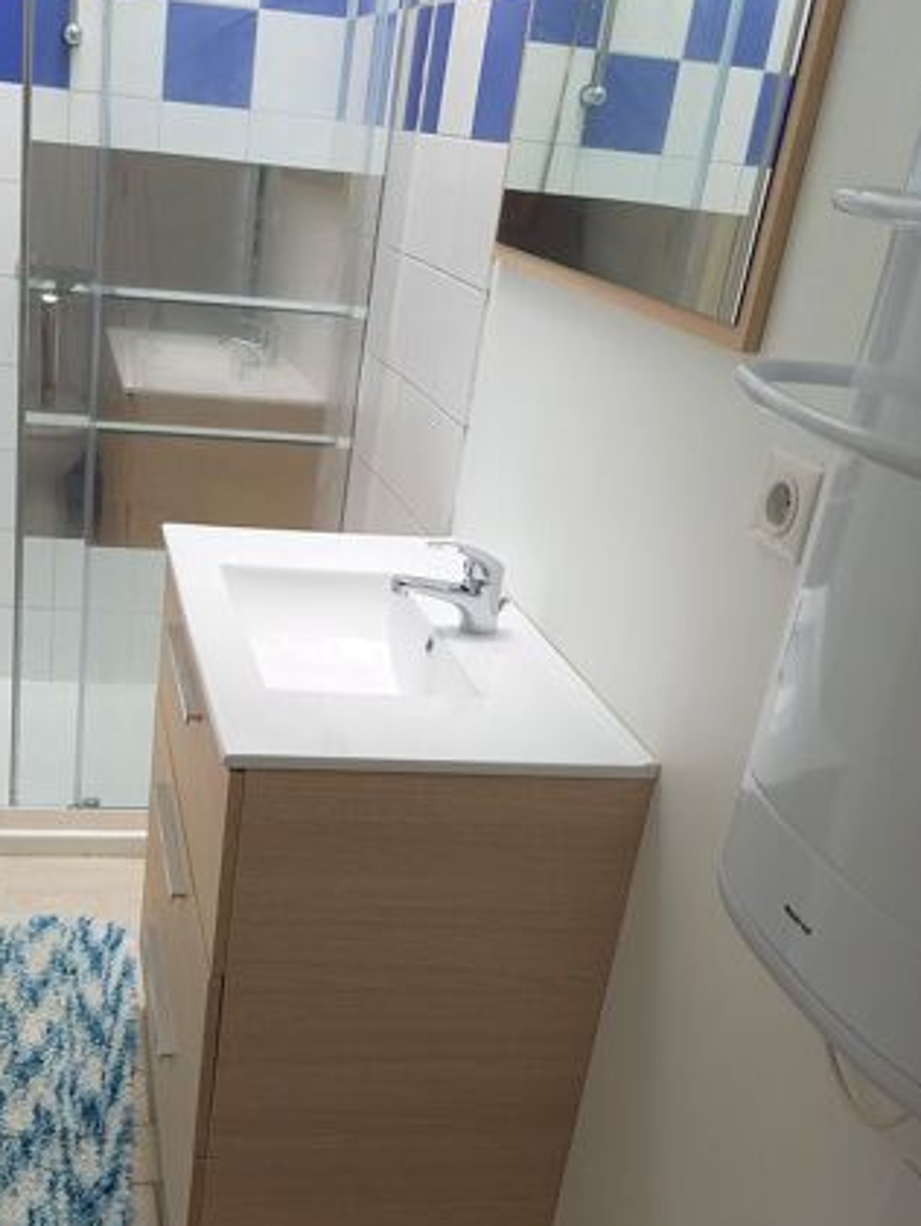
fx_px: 1347
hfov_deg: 36.9
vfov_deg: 48.8
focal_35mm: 38
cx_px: 242
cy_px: 708
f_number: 2
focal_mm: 4.6
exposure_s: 1/50
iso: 50
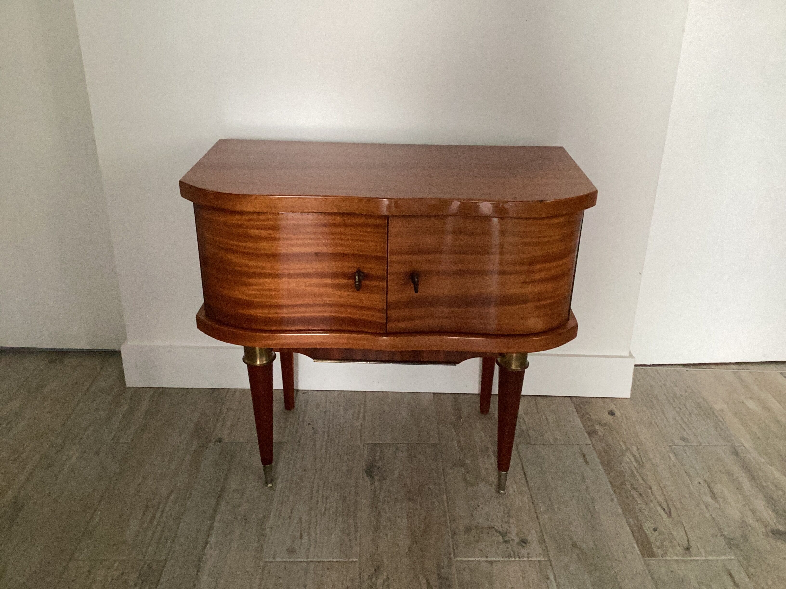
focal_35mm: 31
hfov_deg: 58.4
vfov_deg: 45.4
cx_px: 393
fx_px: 704
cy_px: 294
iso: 320
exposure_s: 1/40
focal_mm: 3.3
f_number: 2.4
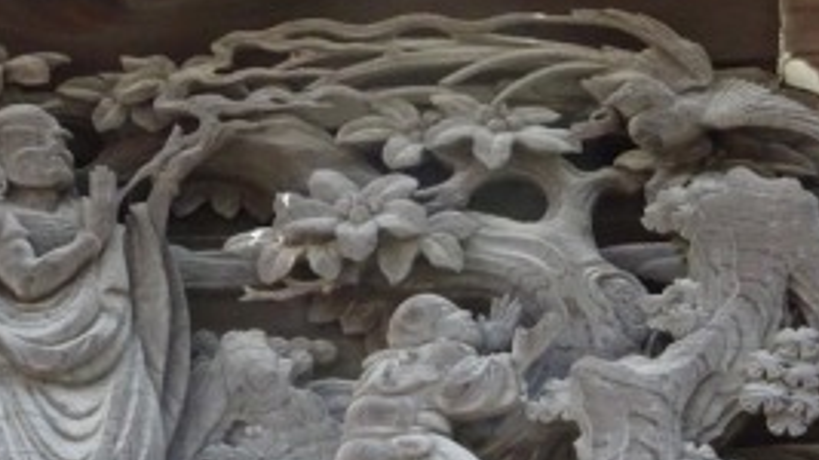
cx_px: 399
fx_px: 5970
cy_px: 480
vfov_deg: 4.4
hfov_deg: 7.8
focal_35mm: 275
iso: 1000
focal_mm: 23.11
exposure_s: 1/125
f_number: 6.3
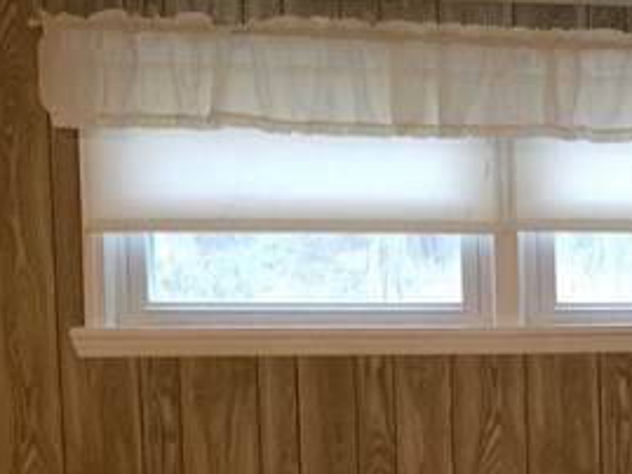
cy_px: 331
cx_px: 968
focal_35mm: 99
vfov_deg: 14.9
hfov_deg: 17.6
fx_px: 1808
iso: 200
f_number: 1.7
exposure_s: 1/17
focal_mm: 4.2
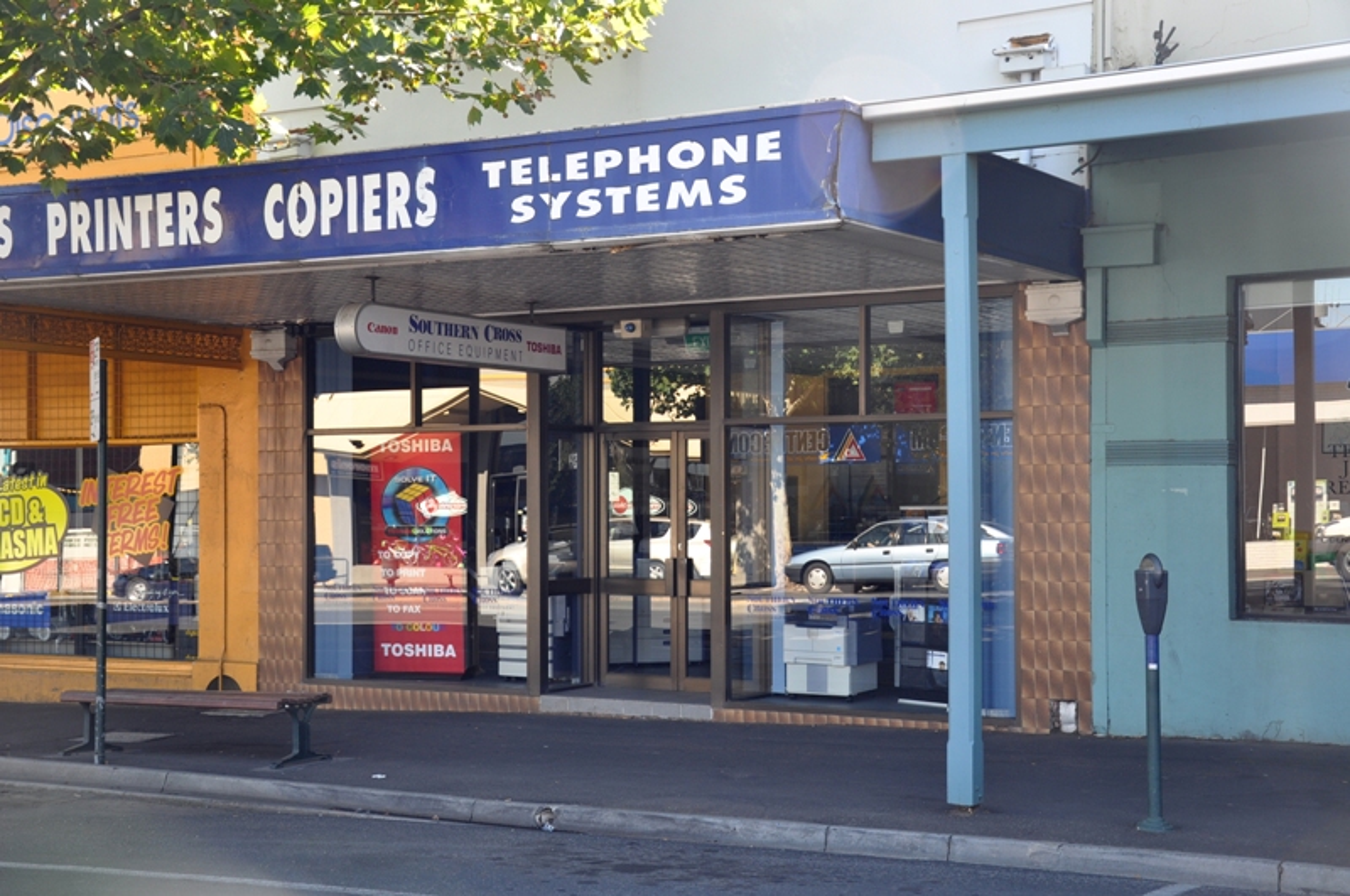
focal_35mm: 52
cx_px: 675
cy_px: 448
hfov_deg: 37.9
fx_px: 1966
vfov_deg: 25.7
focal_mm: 35
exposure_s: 1/125
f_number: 5.6
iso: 280
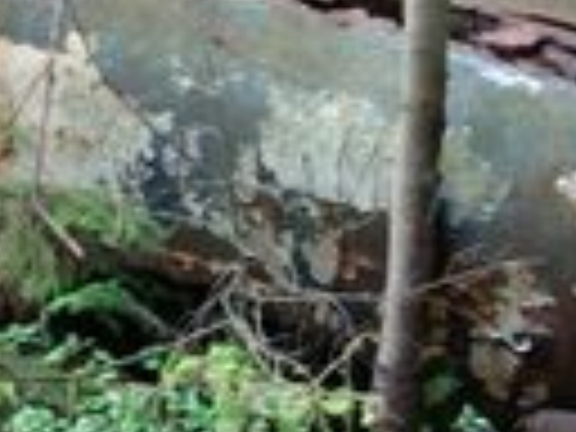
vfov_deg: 9.2
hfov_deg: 12.2
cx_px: -22
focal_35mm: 160
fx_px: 2662
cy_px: 54
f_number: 2.9
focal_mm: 5.7
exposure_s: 1/40
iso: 94
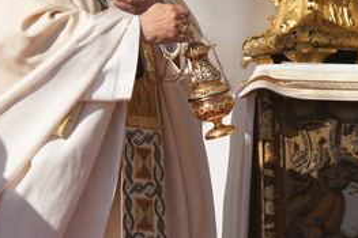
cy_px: 7
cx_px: 242
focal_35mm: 1090
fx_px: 10832
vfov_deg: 1.3
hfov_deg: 1.9
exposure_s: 1/2500
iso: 400
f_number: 5
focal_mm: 560
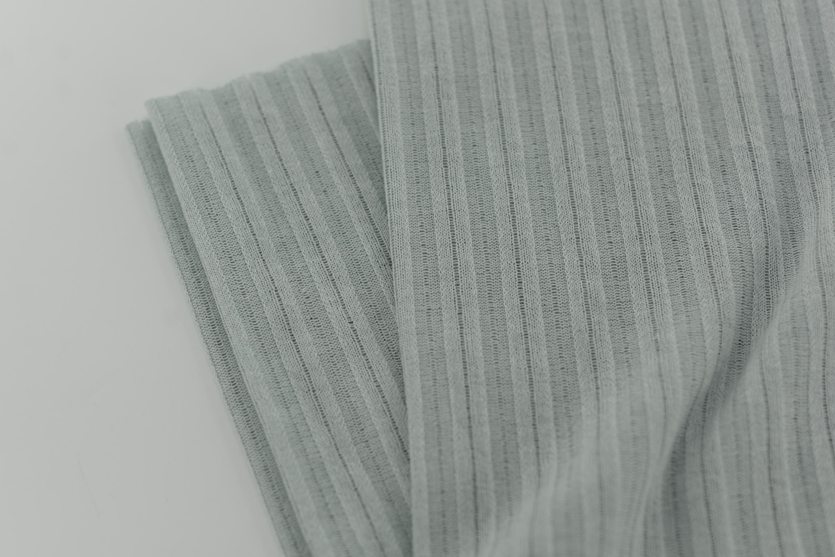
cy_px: 285
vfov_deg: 24.6
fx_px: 1276
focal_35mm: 55
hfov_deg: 36.2
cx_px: 401
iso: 100
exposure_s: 1/250
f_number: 3.5
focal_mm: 50
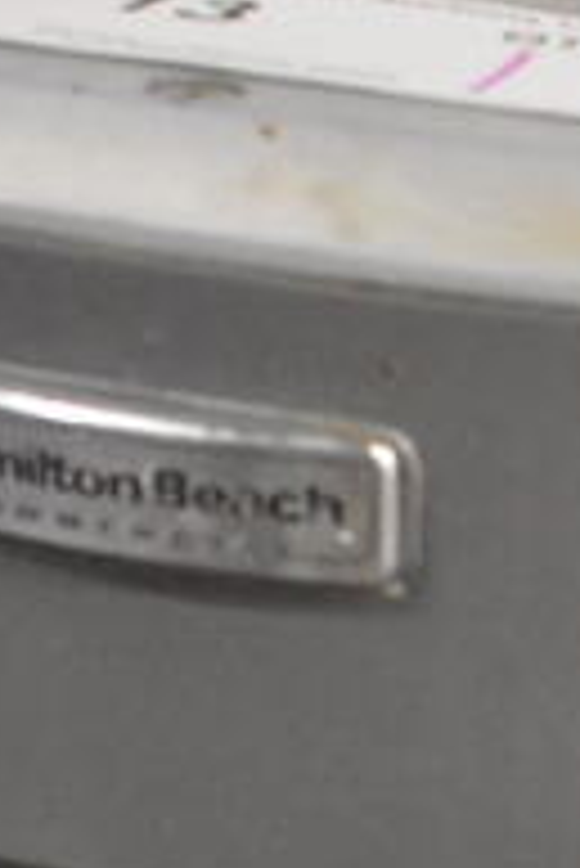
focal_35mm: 128
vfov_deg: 14.9
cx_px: 508
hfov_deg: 10.7
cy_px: 1289
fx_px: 3088
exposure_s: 1/125
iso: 5000
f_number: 3.5
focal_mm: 18
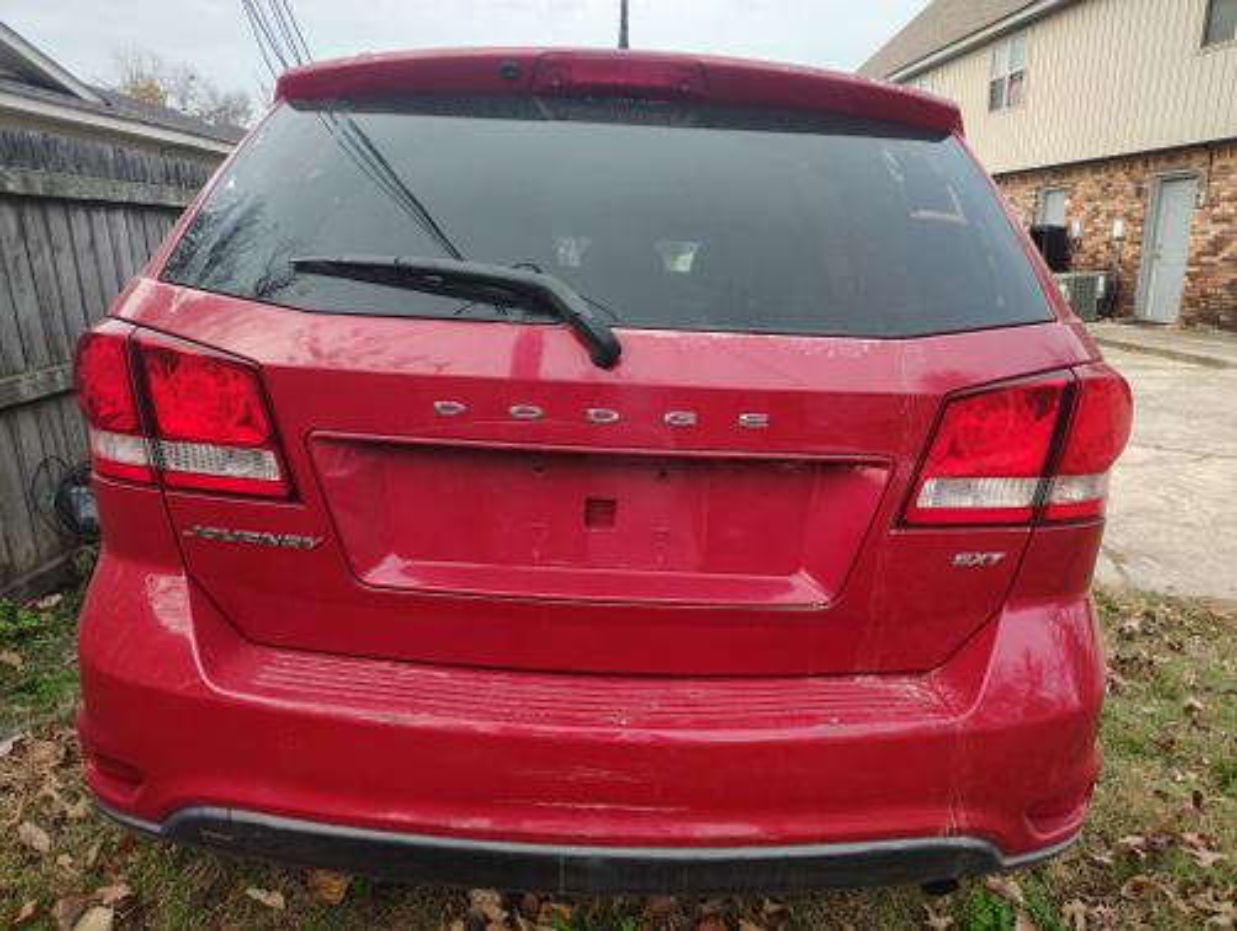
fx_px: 859
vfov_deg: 56.9
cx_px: 618
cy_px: 466
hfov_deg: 71.5
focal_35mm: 24
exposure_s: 1/120
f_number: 1.8
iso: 219
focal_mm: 5.56
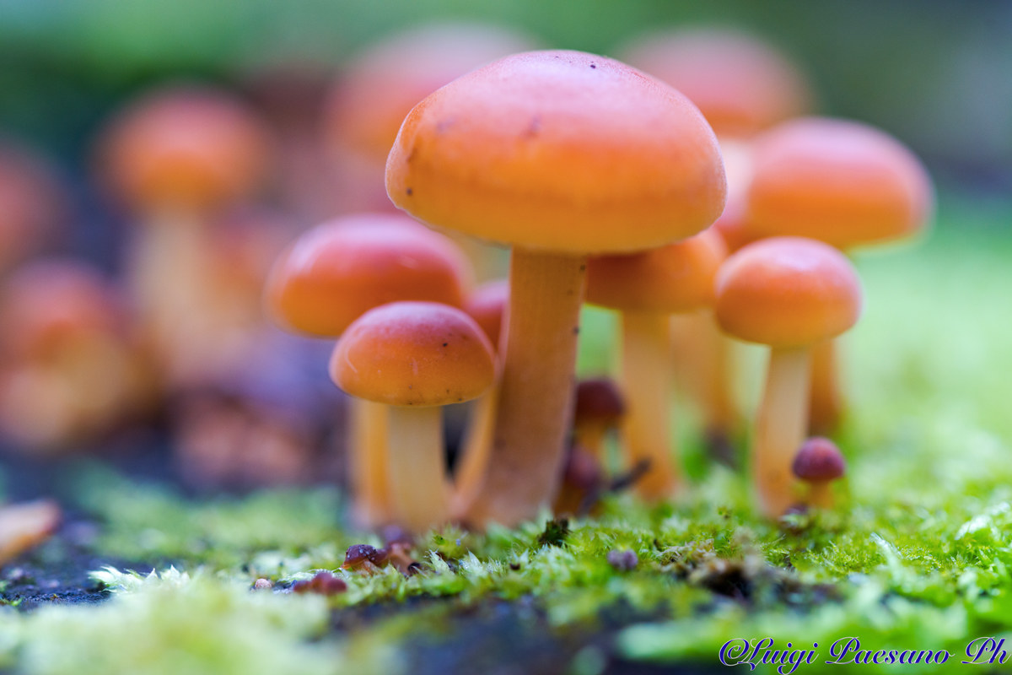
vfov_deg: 9.1
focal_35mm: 150
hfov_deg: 13.7
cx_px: 506
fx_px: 4216
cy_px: 338
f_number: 5
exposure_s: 1/500
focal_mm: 150
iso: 640
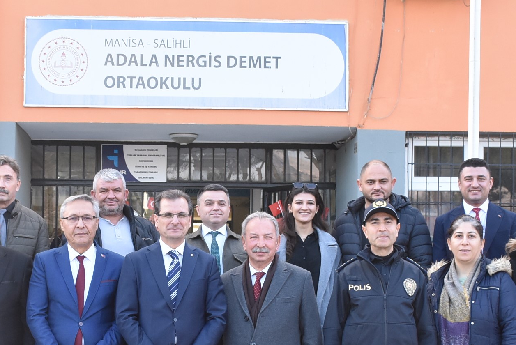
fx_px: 1179
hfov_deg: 24.6
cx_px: 173
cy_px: 265
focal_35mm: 82
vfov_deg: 16.6
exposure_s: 1/250
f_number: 8
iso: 800
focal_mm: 23
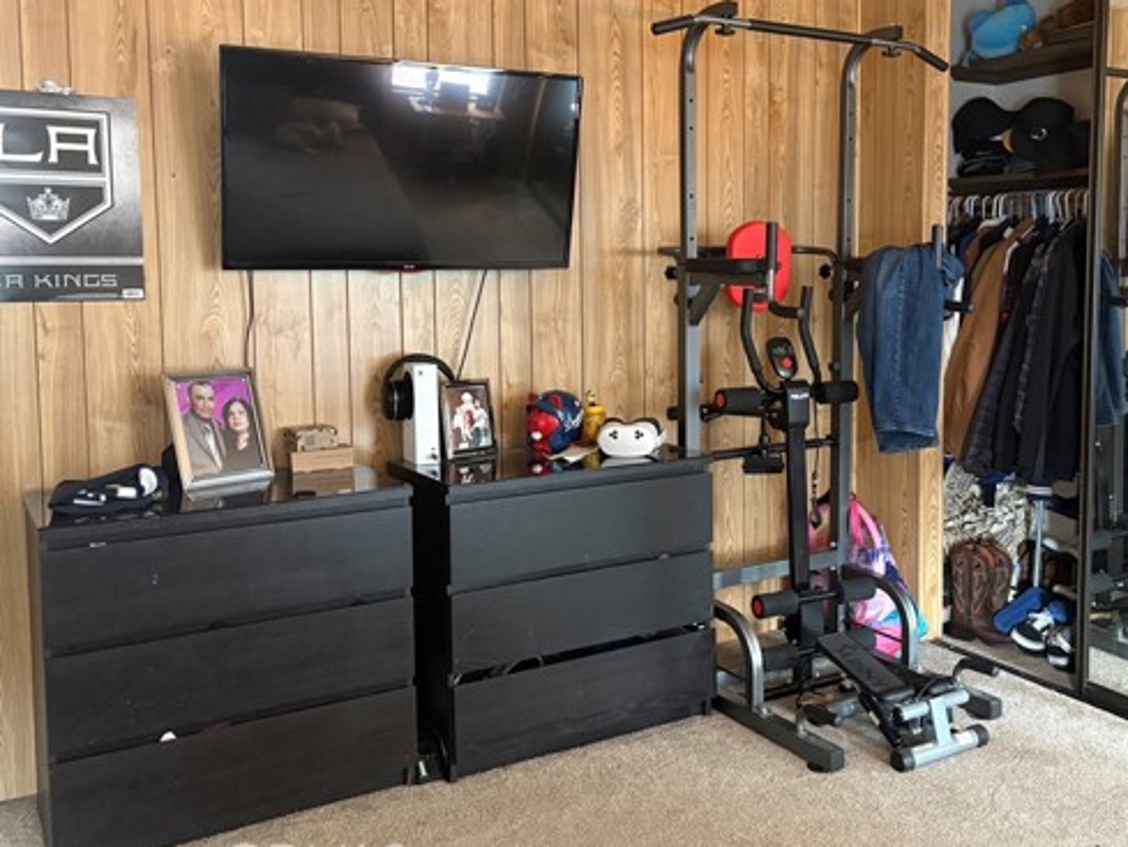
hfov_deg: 53.5
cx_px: 680
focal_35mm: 34
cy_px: 344
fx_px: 1108
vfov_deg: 41.6
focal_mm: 5.96
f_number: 1.6
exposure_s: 1/30
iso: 500
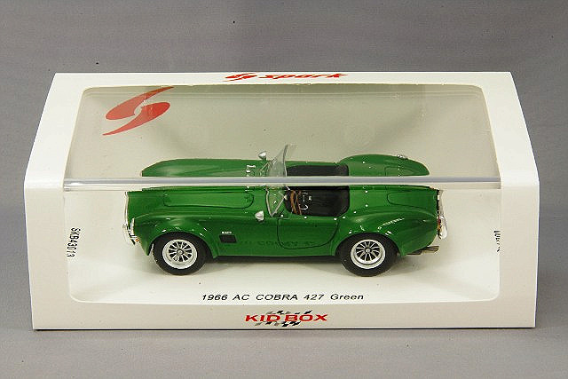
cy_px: 190
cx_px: 284
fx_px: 1767
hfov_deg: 18.3
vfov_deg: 12.2
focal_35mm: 112
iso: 400
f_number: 32
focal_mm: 75
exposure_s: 1/1.67
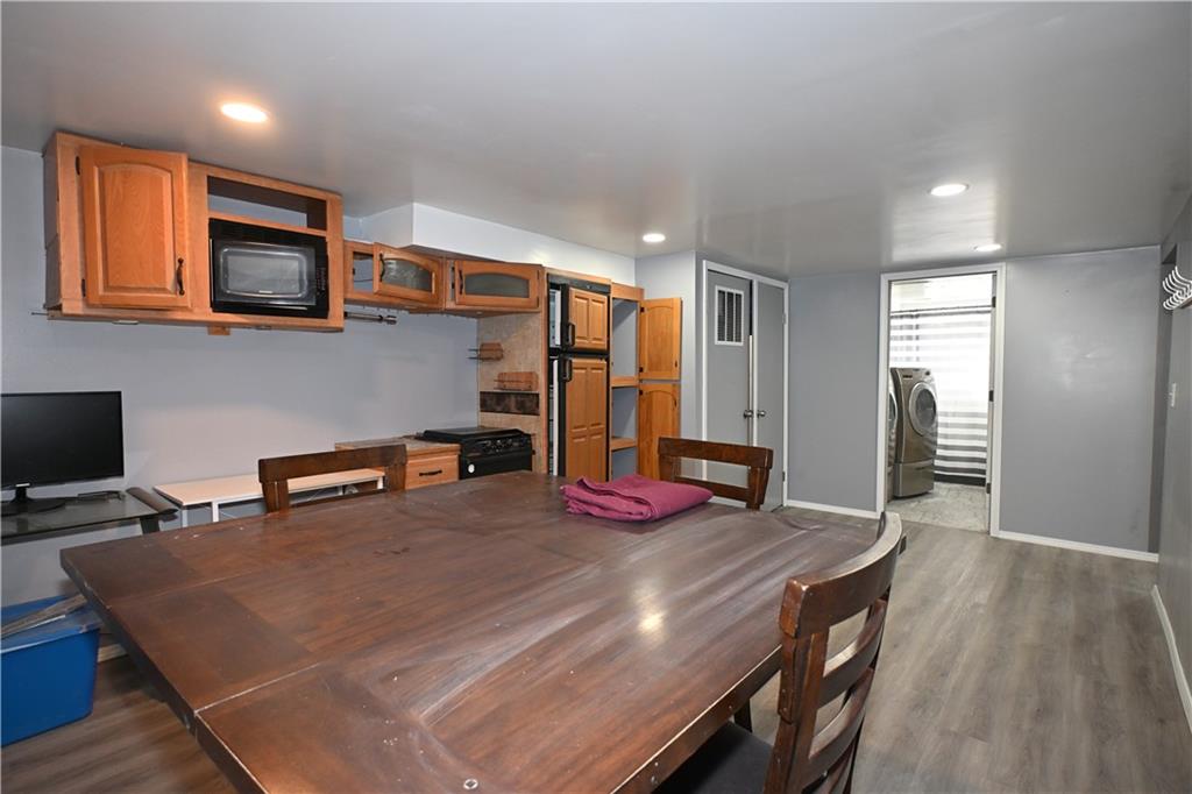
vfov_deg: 67.3
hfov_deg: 90.0
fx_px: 596
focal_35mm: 18
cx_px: 596
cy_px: 397
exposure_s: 1/60
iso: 500
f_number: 4
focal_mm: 12
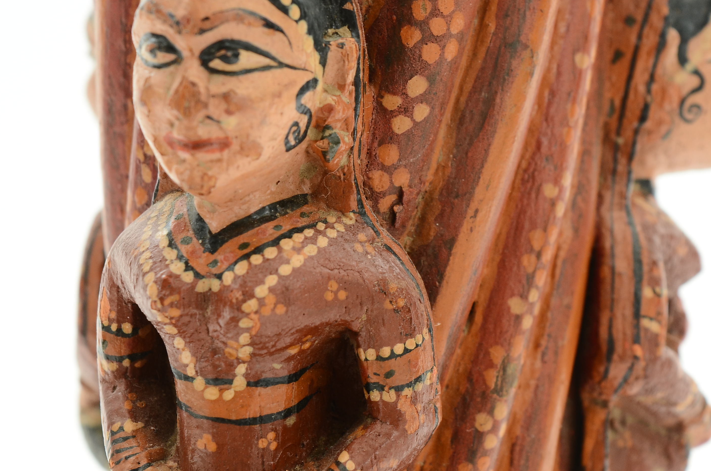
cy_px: 178
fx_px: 2122
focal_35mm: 108
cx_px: 385
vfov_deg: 12.7
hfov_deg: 19.0
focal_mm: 55
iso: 320
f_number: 10
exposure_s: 1/60
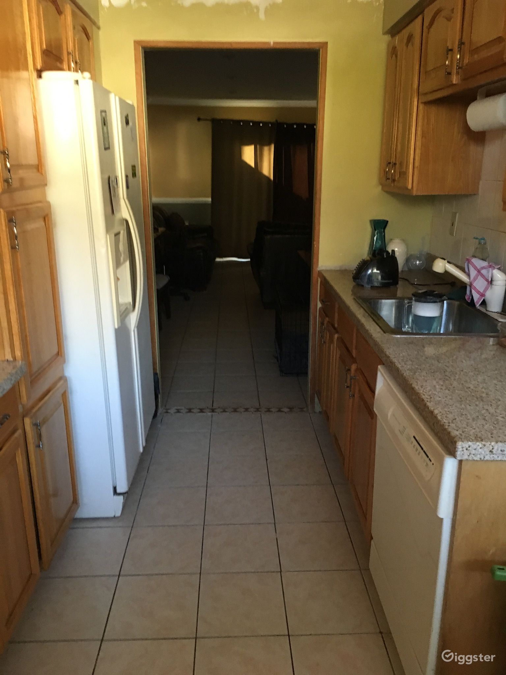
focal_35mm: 29
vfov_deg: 61.7
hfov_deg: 48.2
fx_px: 565
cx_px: 253
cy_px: 338
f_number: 2.2
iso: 200
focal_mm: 4.15
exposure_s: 1/24
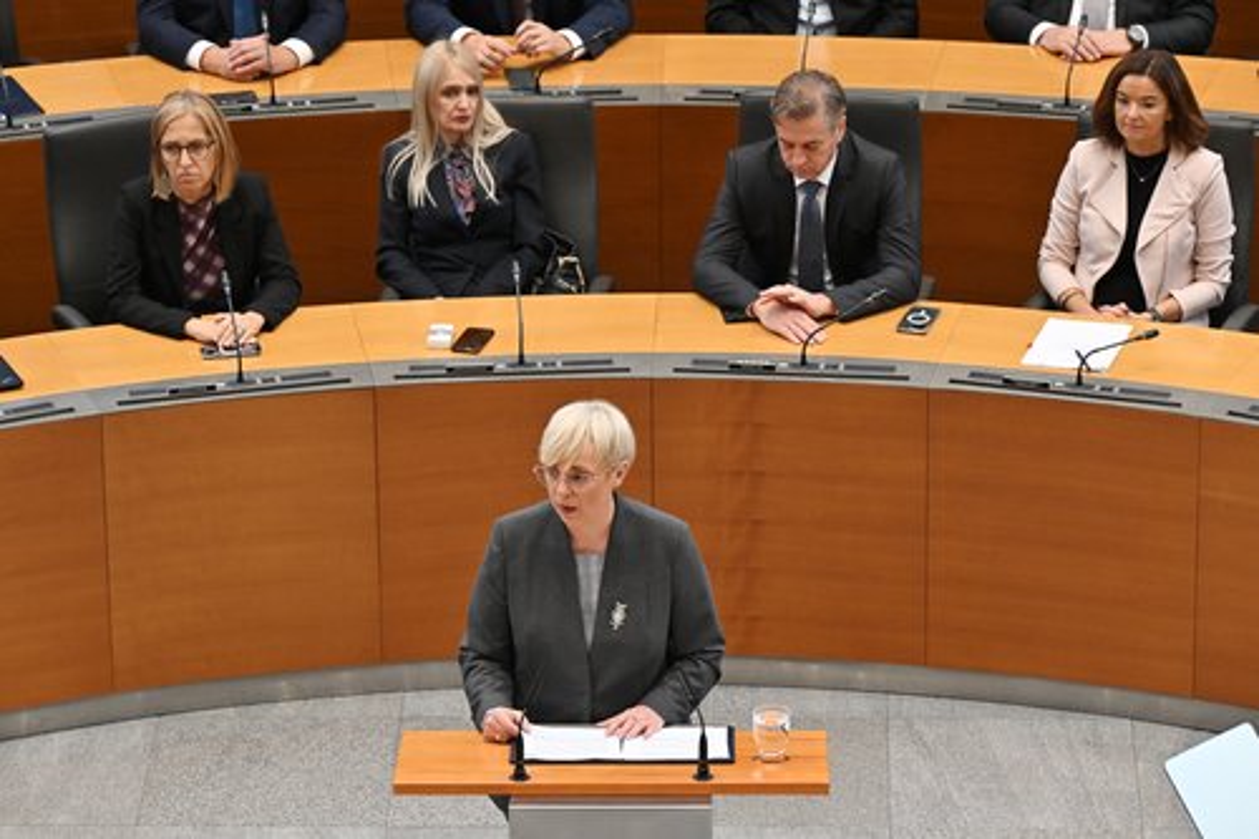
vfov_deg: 7.2
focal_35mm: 190
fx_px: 6642
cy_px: 420
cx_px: 630
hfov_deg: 10.8
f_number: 7.1
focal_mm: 190
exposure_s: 1/160
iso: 3200
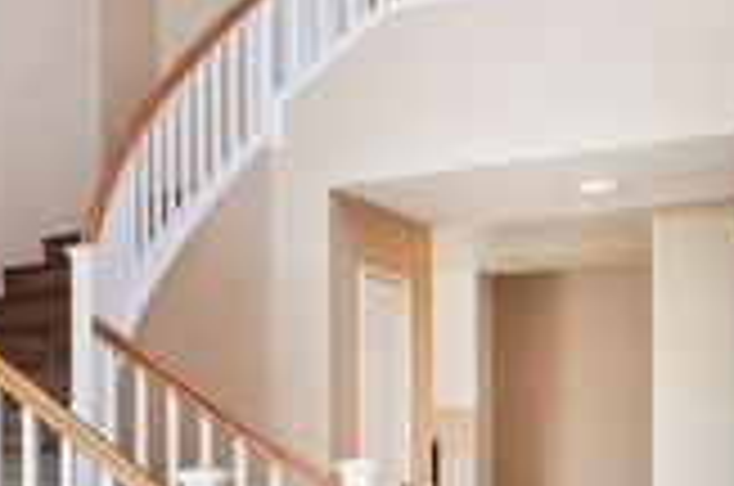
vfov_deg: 24.2
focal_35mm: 55
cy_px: 374
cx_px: -356
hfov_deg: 26.6
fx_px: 1119
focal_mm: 14
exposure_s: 1/13
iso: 500
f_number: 10
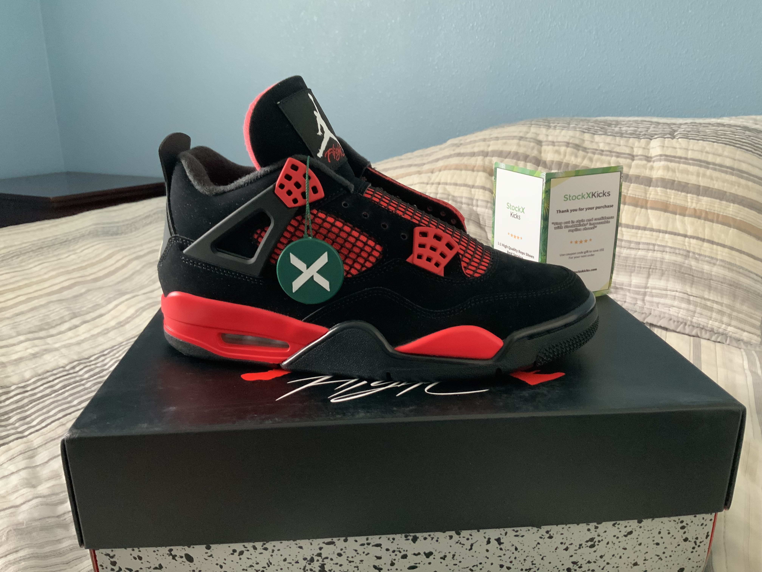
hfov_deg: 61.7
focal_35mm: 29
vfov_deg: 48.2
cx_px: 381
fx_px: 638
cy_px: 286
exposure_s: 1/40
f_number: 1.8
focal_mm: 3
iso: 250
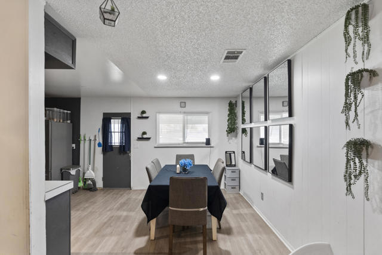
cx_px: 191
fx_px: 170
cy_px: 128
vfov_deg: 73.8
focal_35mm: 16
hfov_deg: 96.7
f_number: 2.8
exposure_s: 1/50
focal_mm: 16
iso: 2500
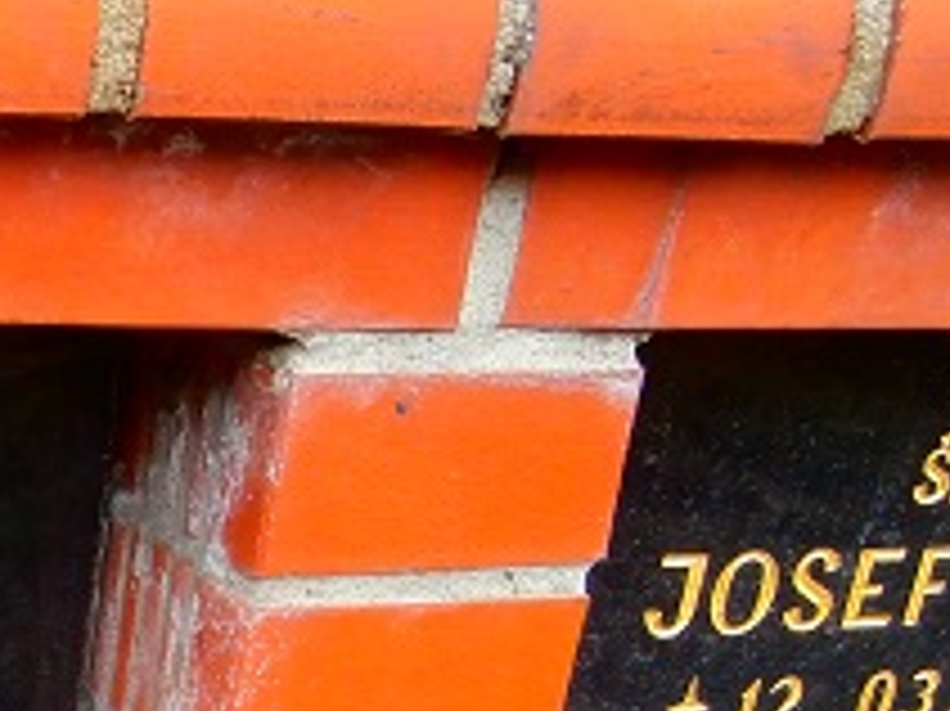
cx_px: -441
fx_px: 2085
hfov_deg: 21.8
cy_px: 828
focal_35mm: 76
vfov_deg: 18.5
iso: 100
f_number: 3.2
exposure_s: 1/80
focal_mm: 4.43
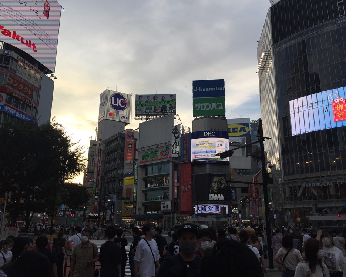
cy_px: 136
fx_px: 317
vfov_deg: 47.1
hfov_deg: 57.1
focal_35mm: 31
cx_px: 185
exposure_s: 1/746
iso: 32
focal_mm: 4.15
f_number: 2.2
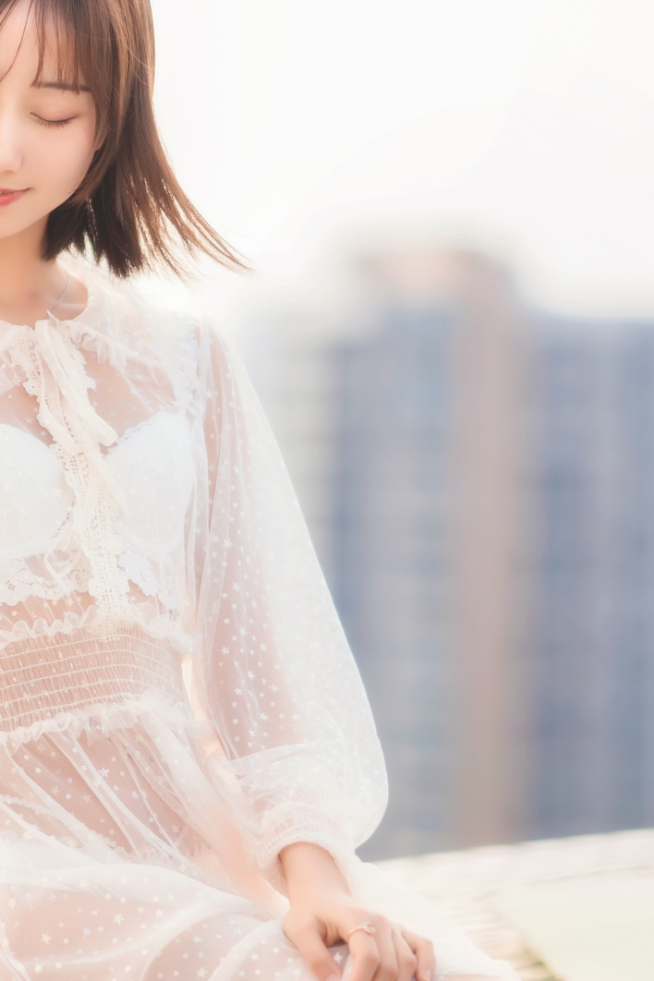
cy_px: 698
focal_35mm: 180
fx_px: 4905
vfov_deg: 11.4
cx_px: -30
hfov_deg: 7.6
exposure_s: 1/1000
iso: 64
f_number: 1.4
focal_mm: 85
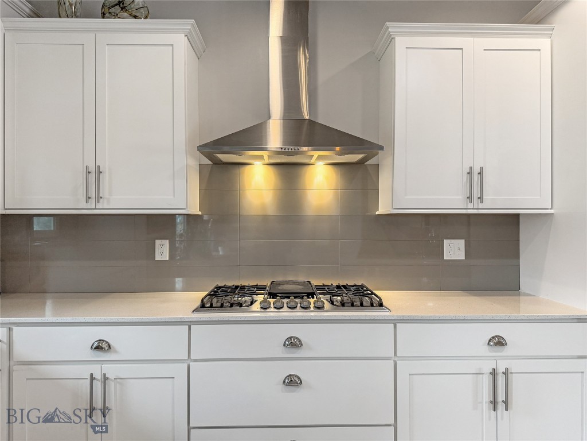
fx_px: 407
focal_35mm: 24
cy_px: 220
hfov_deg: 71.6
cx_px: 294
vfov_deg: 56.8
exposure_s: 1/120
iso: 200
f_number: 1.8
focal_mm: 6.76
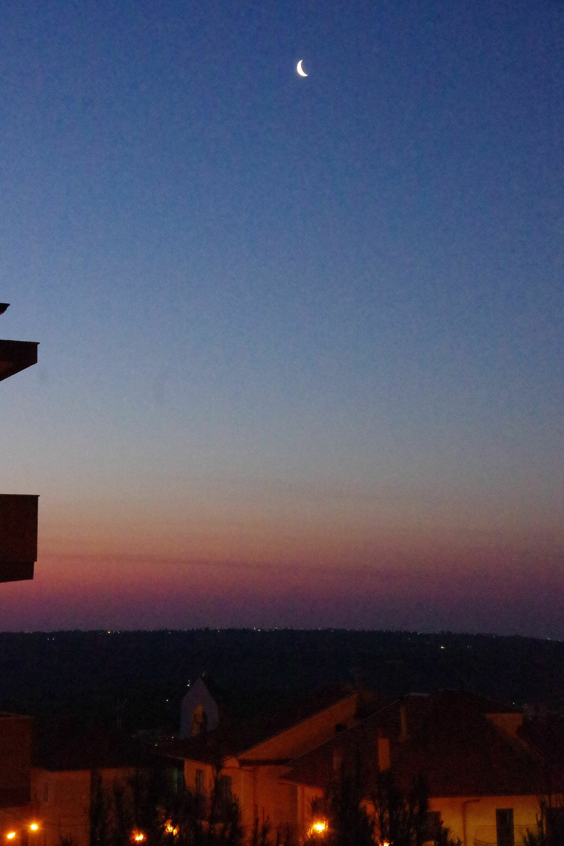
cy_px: 423
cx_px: 282
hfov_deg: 18.9
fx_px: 1692
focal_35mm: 72
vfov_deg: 28.1
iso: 25600
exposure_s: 1/100
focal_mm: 48
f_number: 8
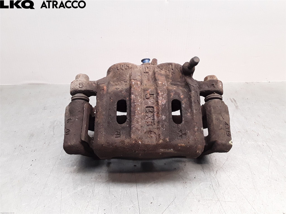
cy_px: 107
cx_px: 143
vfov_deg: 49.7
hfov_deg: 63.4
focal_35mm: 28
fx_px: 231
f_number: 1.9
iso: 100
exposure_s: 1/100
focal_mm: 2.91
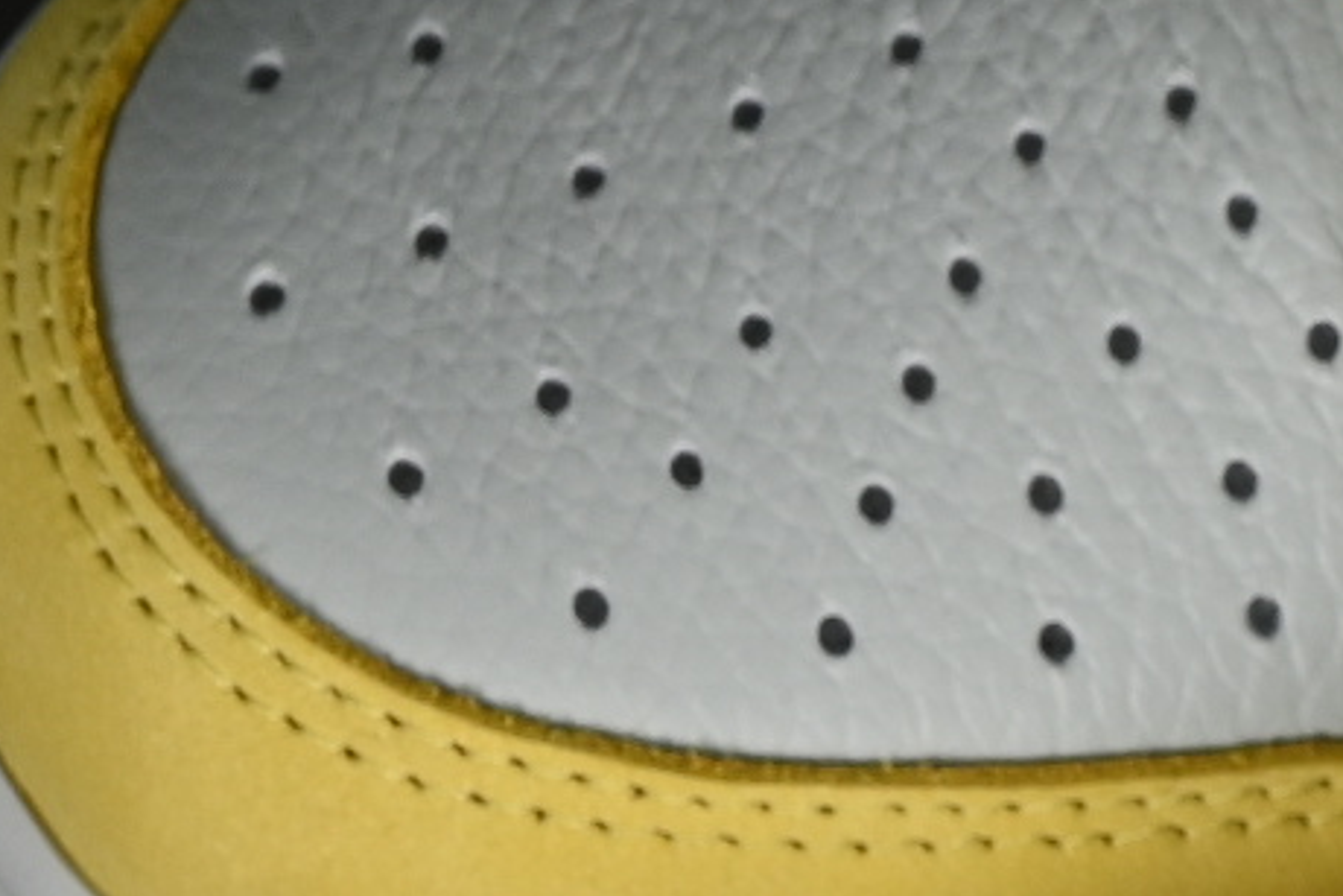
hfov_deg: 4.4
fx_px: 16941
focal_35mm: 454
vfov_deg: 3.0
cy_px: 522
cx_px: 3109
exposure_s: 1/80
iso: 160
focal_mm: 50
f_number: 7.1
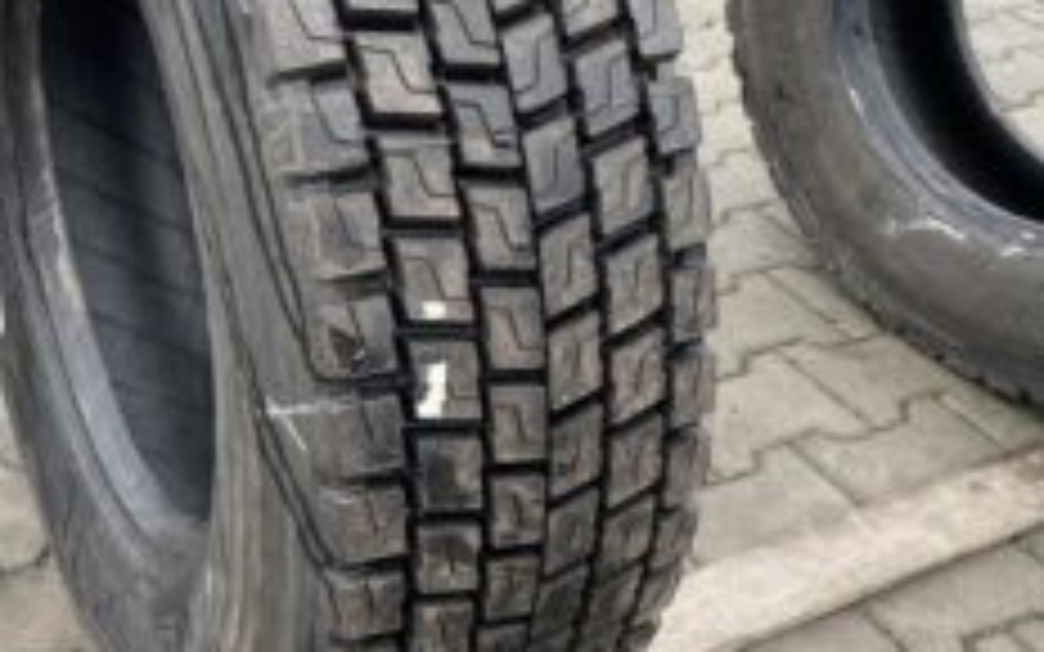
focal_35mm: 51
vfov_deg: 25.2
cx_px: 310
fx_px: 1451
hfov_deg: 38.9
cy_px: 205
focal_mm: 4.25
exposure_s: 1/121
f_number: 1.8
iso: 100
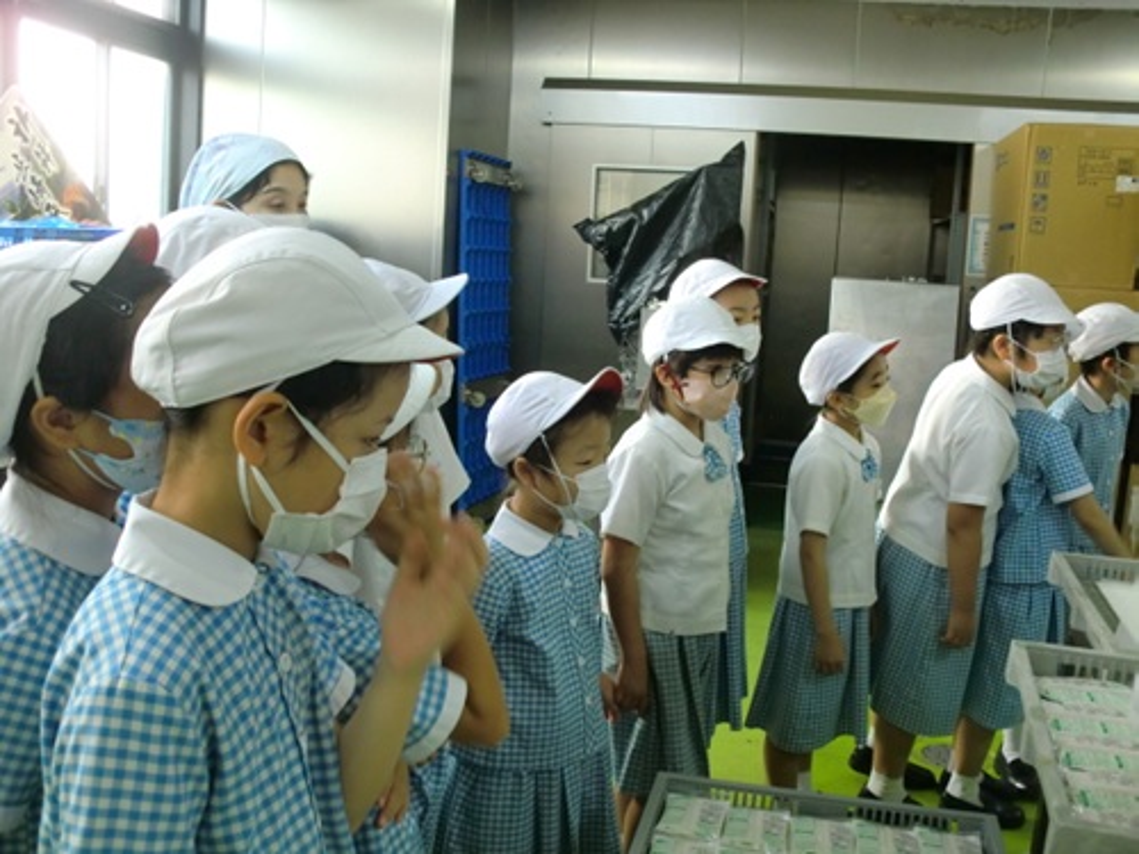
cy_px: 427
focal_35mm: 35
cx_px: 570
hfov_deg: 52.6
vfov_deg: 40.7
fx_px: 1152
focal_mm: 6.3
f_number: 3.1
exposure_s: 1/60
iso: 200
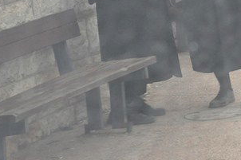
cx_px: 131
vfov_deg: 6.2
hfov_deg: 9.4
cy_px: -49
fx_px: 1461
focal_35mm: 218
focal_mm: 55
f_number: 5
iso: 2000
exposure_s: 1/200
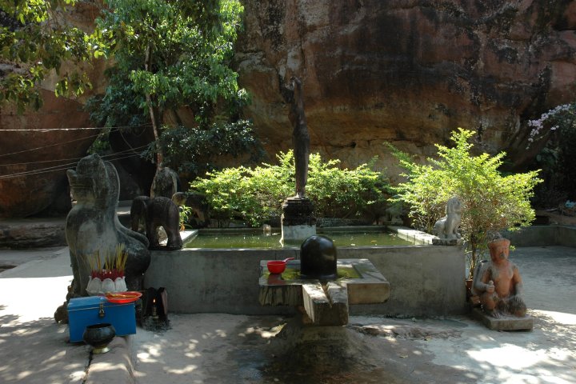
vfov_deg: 36.9
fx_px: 576
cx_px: 288
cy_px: 192
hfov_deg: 53.1
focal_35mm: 36
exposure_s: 1/160
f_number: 6.3
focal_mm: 24
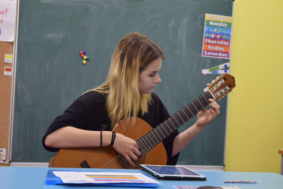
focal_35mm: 72
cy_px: 94
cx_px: 142
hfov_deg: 28.1
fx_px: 566
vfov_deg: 18.9
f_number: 5.3
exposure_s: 1/60
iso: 900
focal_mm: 48
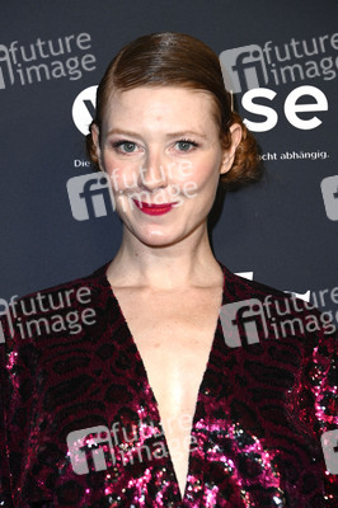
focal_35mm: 116
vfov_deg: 17.7
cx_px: 169
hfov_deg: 11.8
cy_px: 254
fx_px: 1636
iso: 640
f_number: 5.6
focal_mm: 116
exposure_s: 1/250
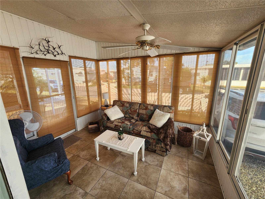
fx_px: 100
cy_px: 100
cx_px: 132
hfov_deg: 106.2
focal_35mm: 13
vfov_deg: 89.9
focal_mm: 2.2
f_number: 2.2
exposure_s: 1/60
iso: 64
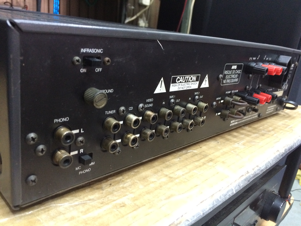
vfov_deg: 48.2
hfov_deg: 61.7
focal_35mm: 29
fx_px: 252
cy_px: 113
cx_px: 150
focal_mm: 4.15
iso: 320
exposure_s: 1/33
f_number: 2.2
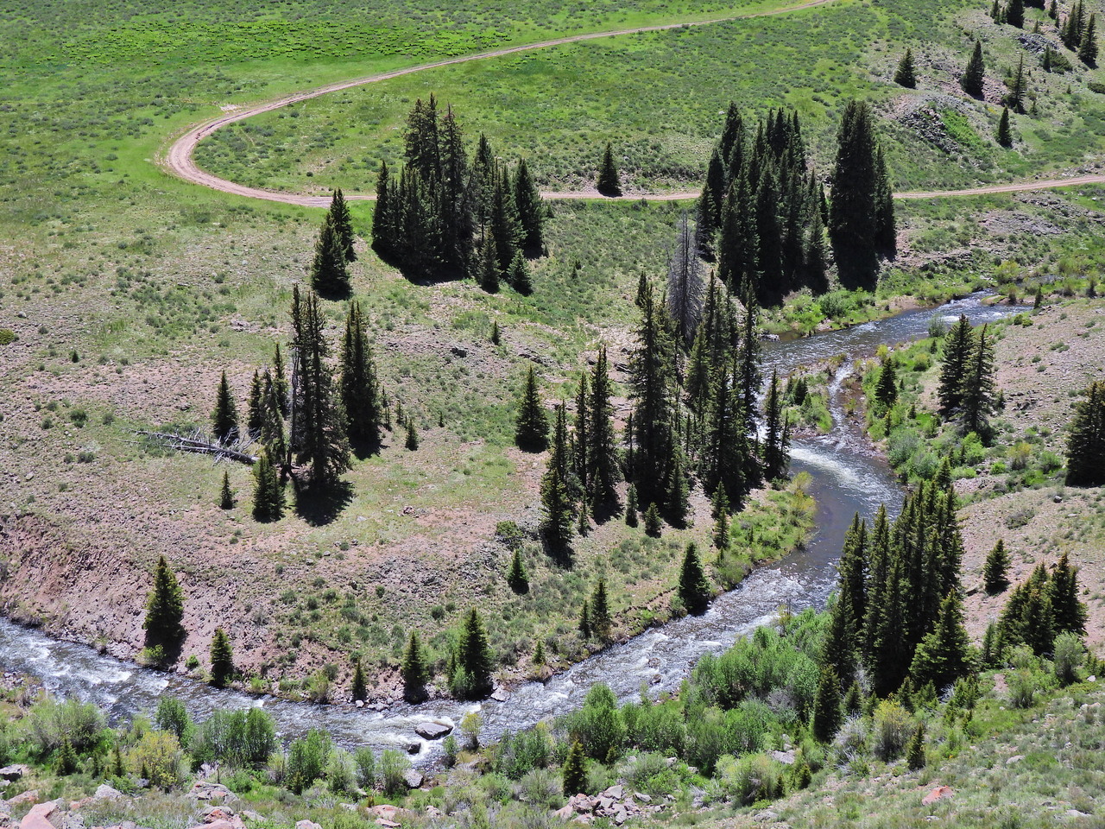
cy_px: 414
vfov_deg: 29.1
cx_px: 552
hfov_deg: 38.2
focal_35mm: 50
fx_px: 1596
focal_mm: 8.9
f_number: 3.5
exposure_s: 1/1000
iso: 100
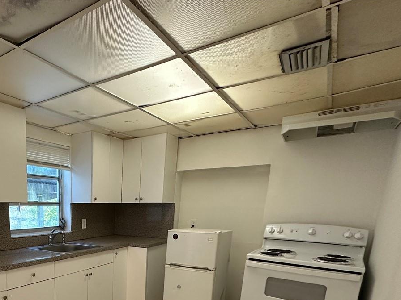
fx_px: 290
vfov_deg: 49.3
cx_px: 84
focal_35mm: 25
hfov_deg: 63.7
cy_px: 267
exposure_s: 1/60
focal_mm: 2.22
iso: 250
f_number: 2.2
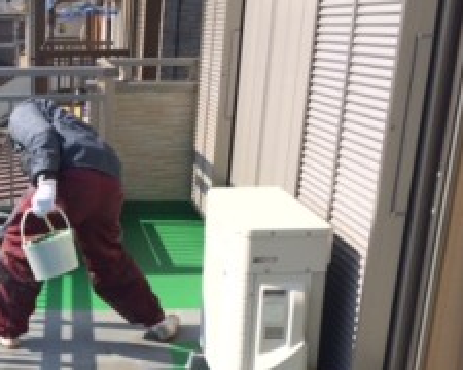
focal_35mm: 65
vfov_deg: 22.8
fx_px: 891
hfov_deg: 27.6
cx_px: 8
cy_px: 348
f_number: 2.2
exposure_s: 1/1642
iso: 40
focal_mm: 4.12
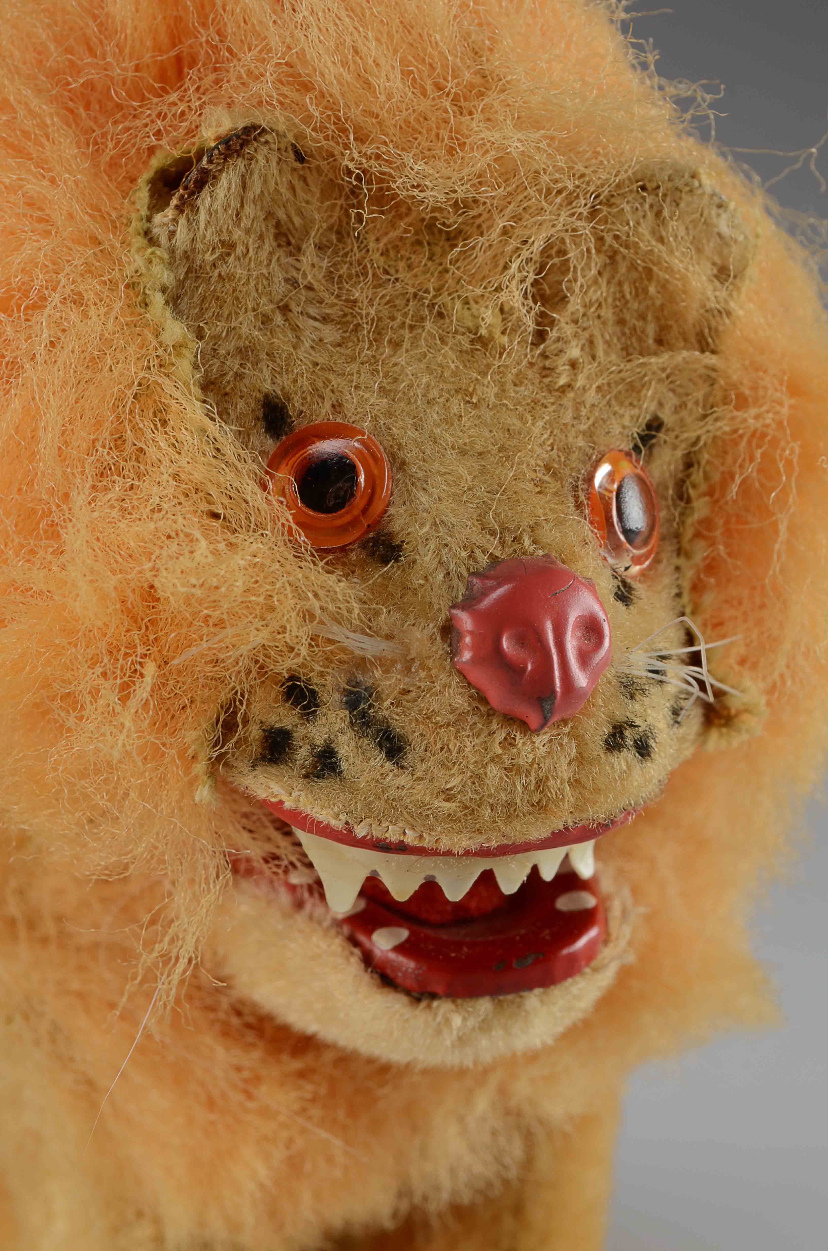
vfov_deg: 24.7
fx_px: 2859
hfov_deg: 16.5
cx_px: 414
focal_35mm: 82
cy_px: 626
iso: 100
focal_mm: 55
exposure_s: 1/80
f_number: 14
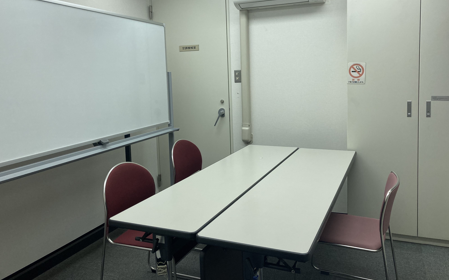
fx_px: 367
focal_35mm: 30
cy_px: 113
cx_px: 225
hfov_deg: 62.9
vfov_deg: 41.7
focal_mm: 3.99
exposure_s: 1/120
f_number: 1.8
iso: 80
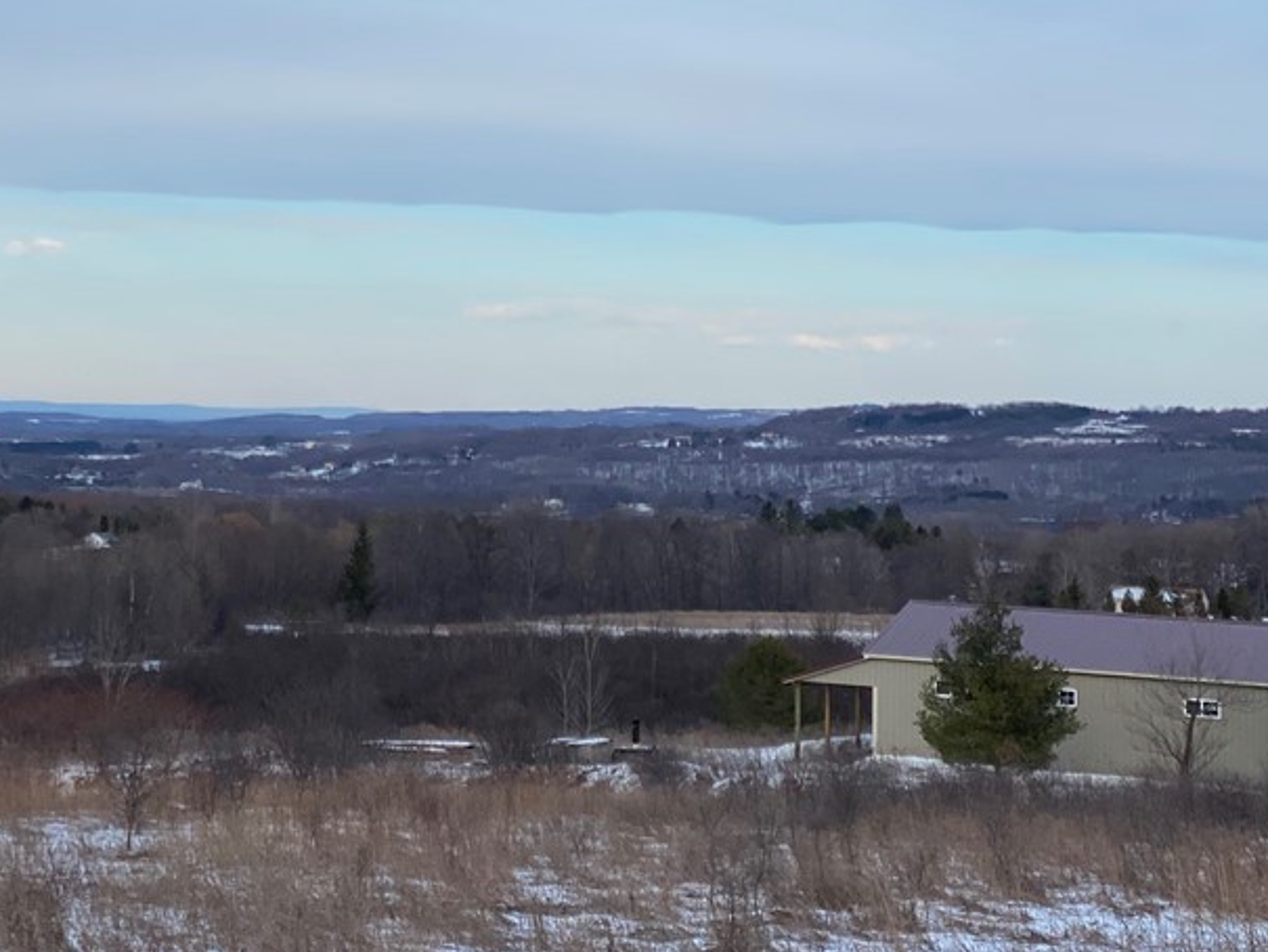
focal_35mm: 88
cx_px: 409
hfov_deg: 22.1
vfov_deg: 16.7
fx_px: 3224
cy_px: 241
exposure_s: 1/705
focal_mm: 6
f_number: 2
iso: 20
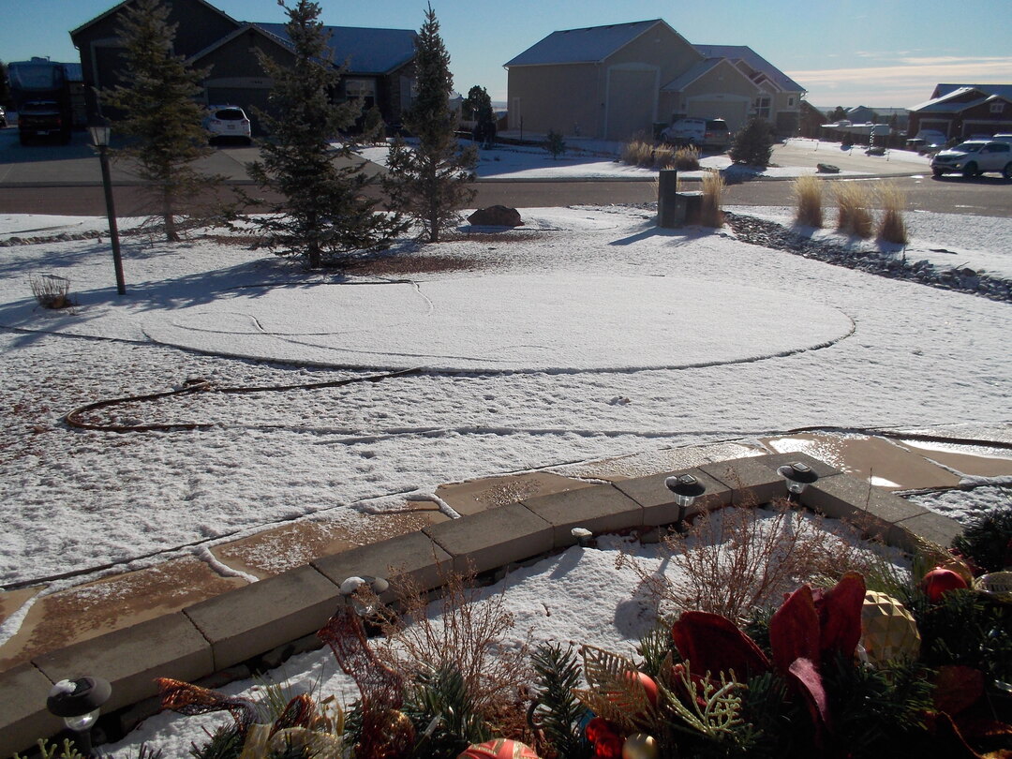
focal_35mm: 29
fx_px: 848
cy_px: 380
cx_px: 506
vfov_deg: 48.2
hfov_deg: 61.7
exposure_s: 1/320
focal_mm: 4.1
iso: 80
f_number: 9.3
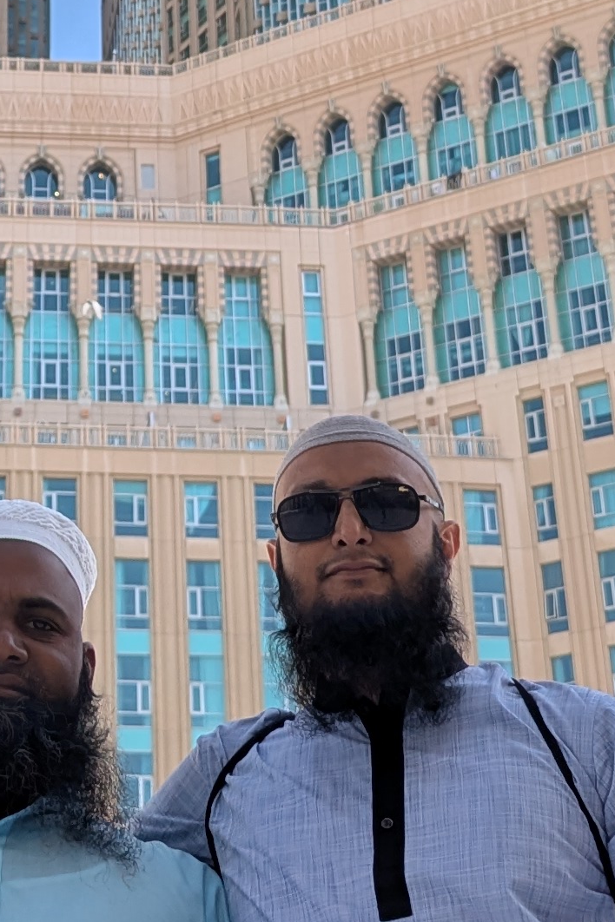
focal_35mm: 96
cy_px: 93
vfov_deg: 20.8
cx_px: 89
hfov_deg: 14.1
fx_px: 2460
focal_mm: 6.81
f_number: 1.85
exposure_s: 1/1287
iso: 37
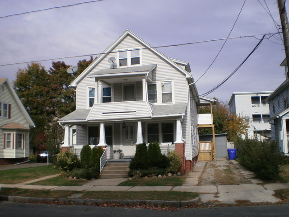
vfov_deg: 39.7
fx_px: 301
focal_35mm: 36
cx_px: 144
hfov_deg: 51.4
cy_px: 108
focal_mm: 6.3
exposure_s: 1/1250
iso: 100
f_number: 4.6
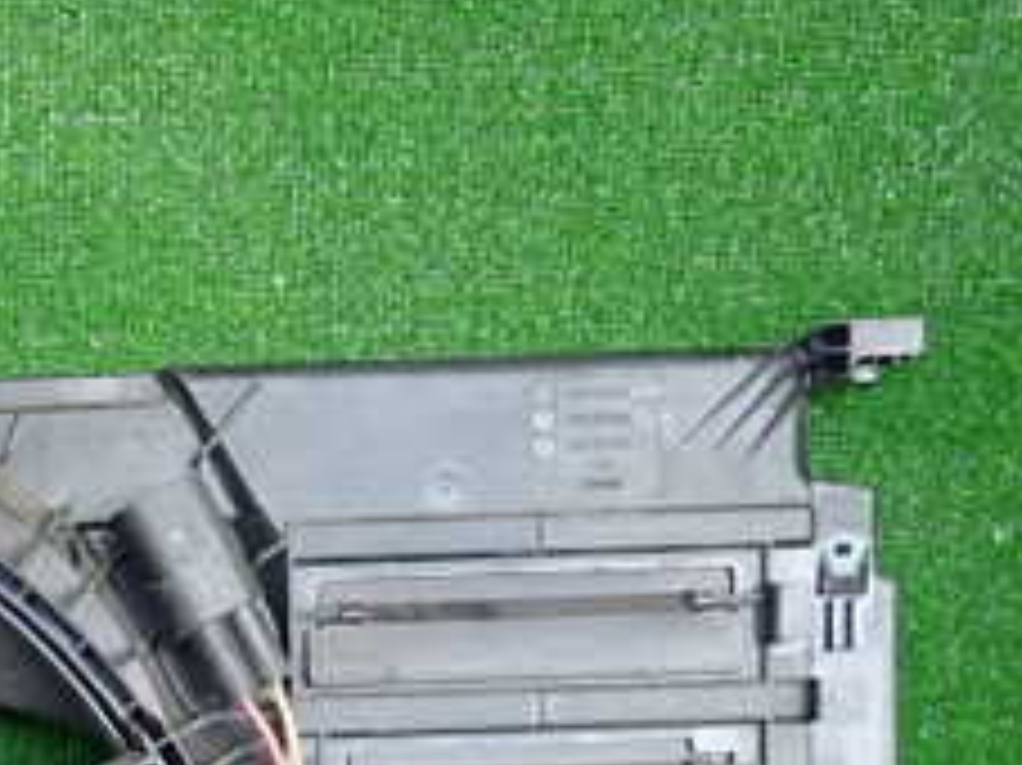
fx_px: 1948
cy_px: 994
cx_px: -72
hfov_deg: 27.2
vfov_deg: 20.3
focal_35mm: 66
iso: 200
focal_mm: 4.5
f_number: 2
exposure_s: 1/100
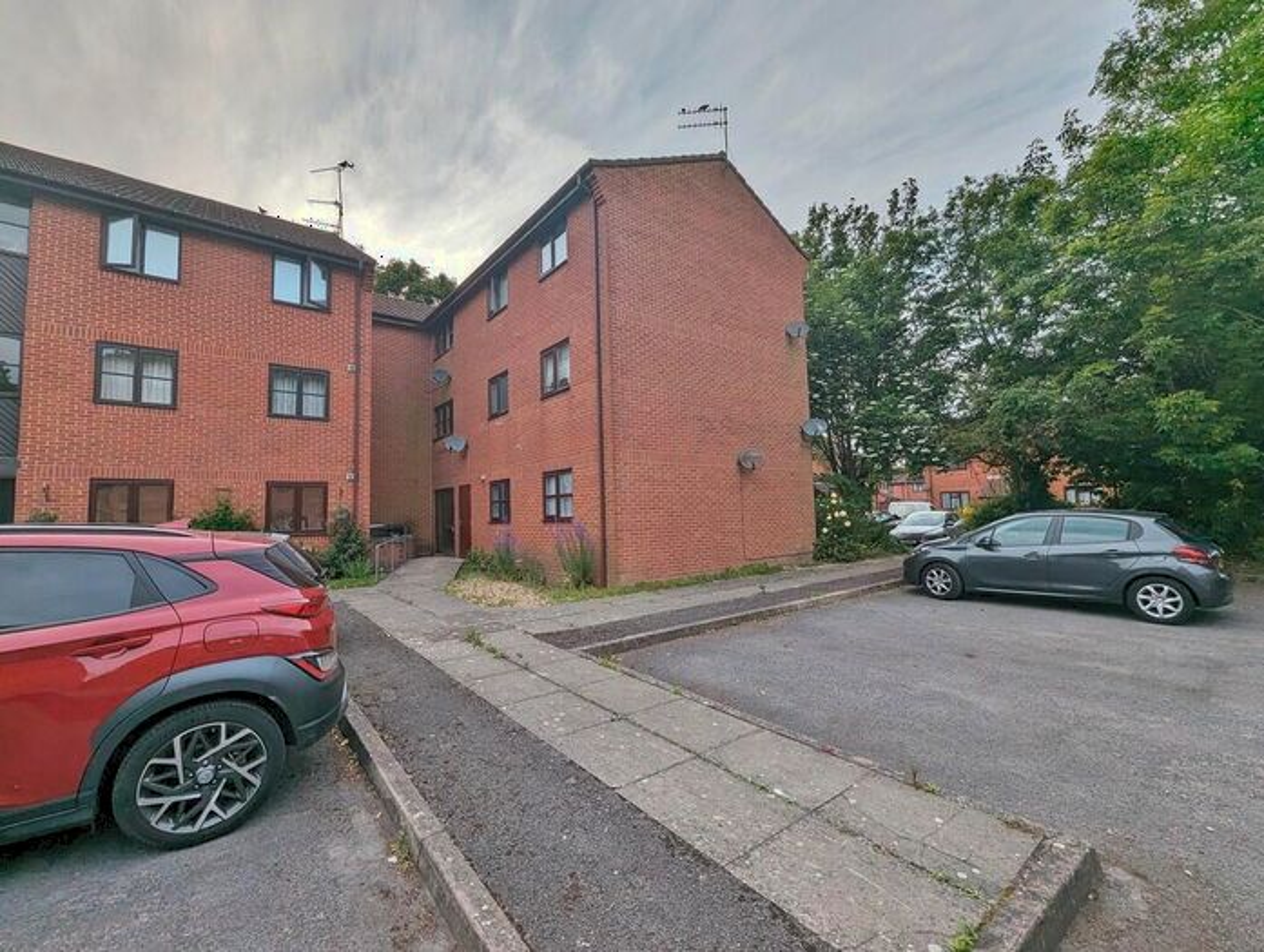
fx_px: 475
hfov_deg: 106.1
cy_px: 476
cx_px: 632
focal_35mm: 13
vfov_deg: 90.1
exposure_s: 1/1497
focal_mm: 1.95
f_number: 2.2
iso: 41
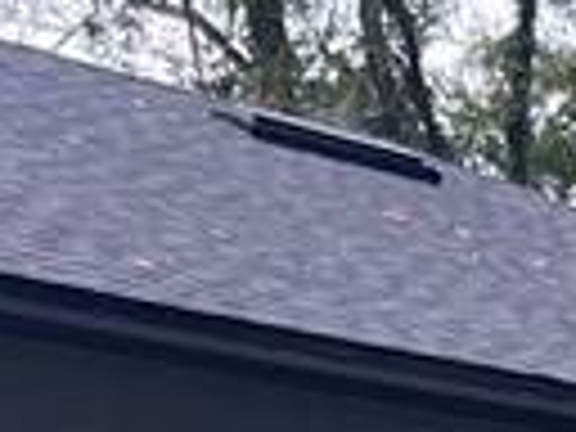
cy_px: 1332
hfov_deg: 8.1
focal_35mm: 208
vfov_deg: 6.5
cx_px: 1714
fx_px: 3461
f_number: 1.5
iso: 50
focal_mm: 5.7
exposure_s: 1/339
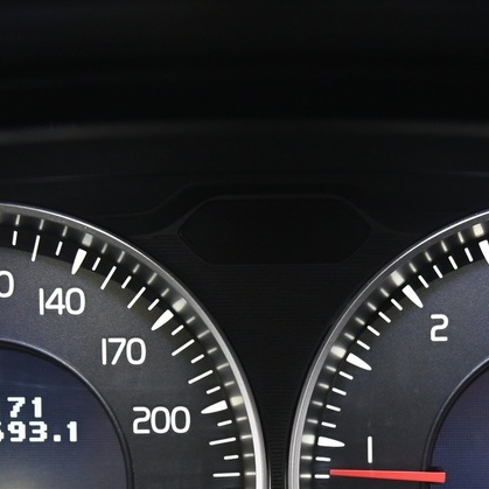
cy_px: 515
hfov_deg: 14.0
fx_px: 1998
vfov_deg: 13.7
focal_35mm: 125
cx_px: 280
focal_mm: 38
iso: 2000
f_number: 4
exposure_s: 1/25
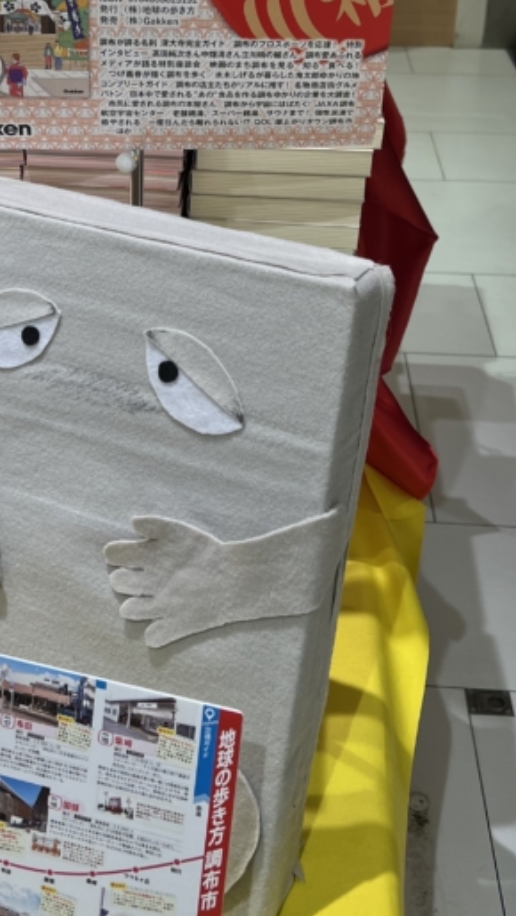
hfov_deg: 22.6
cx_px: 175
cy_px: 217
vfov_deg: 38.1
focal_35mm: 53
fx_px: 1288
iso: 50
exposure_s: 1/100
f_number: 1.5
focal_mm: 5.7
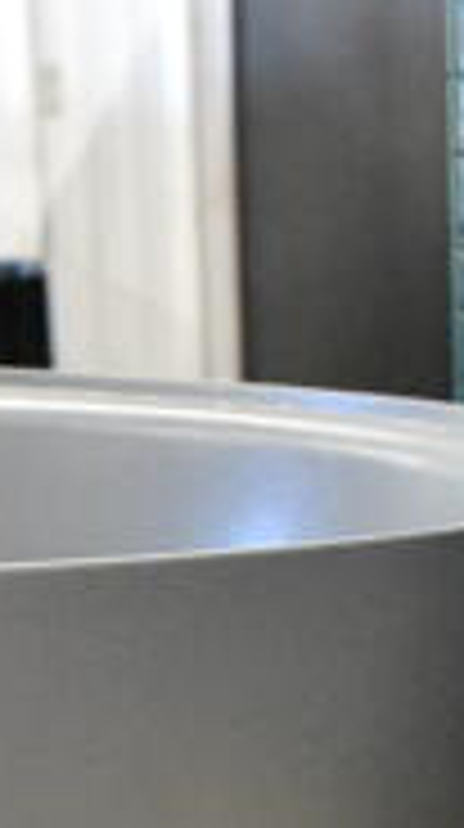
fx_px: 2064
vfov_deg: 21.7
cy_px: 864
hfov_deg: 11.0
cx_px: -631
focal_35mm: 94
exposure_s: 1/200
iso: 6400
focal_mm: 18
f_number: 7.1
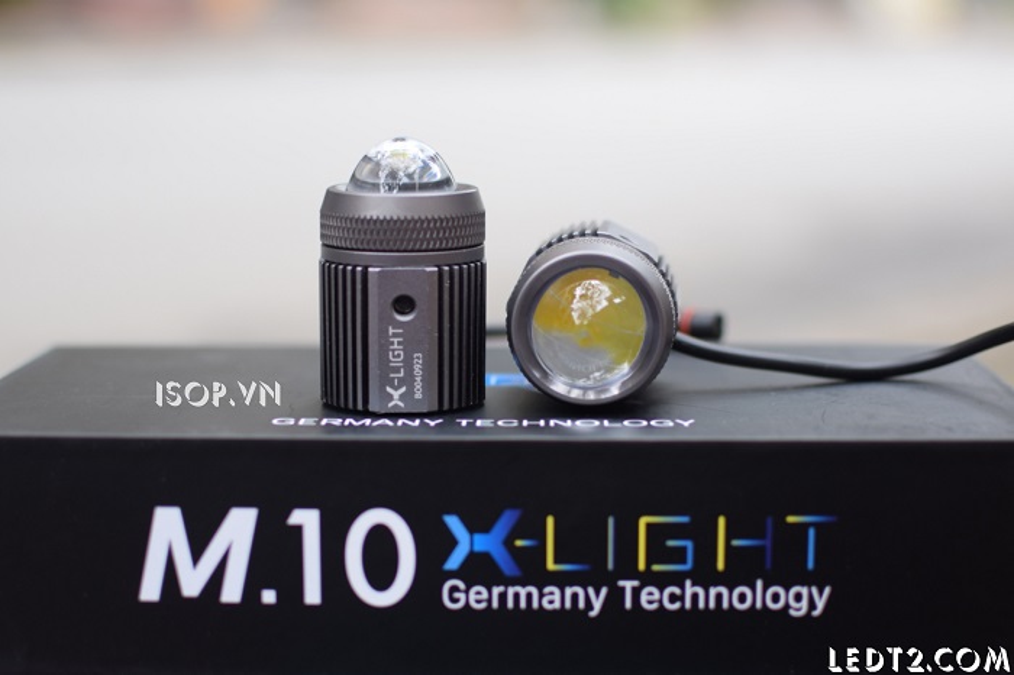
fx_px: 1478
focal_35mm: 52
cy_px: 338
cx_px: 507
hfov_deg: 37.9
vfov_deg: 25.7
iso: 250
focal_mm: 35
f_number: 1.8
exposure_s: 1/320
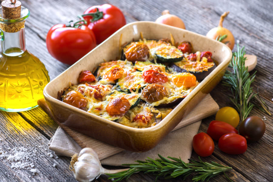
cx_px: 136
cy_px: 91
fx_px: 796
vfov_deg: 13.0
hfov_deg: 19.5
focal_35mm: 105
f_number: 5.6
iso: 100
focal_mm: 70
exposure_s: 1/20
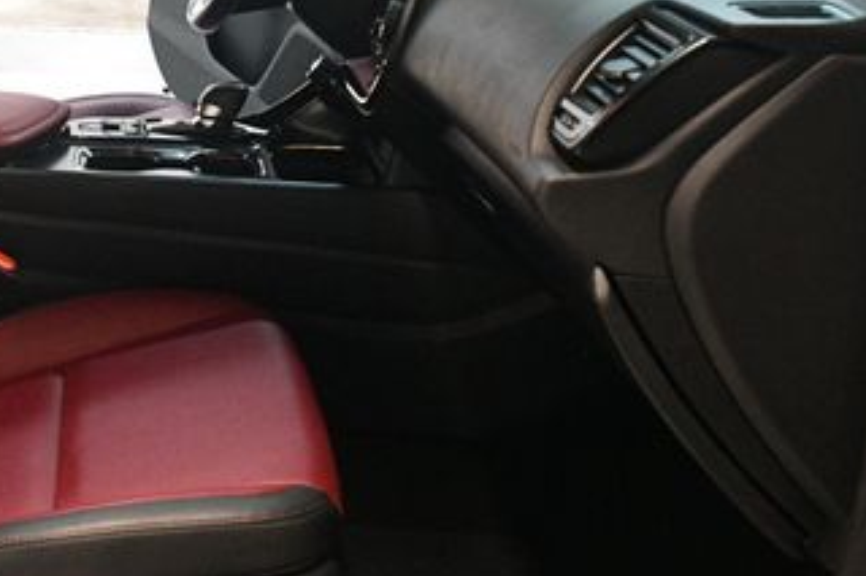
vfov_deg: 24.6
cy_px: 116
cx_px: 284
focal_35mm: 54
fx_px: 1298
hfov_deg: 36.5
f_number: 3.5
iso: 3200
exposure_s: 1/100
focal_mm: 18
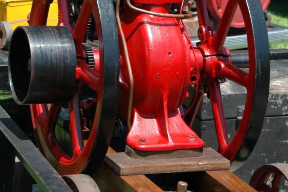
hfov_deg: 12.9
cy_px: -8
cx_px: 145
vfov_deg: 8.6
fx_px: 1272
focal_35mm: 159
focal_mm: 70
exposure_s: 1/200
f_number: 7.1
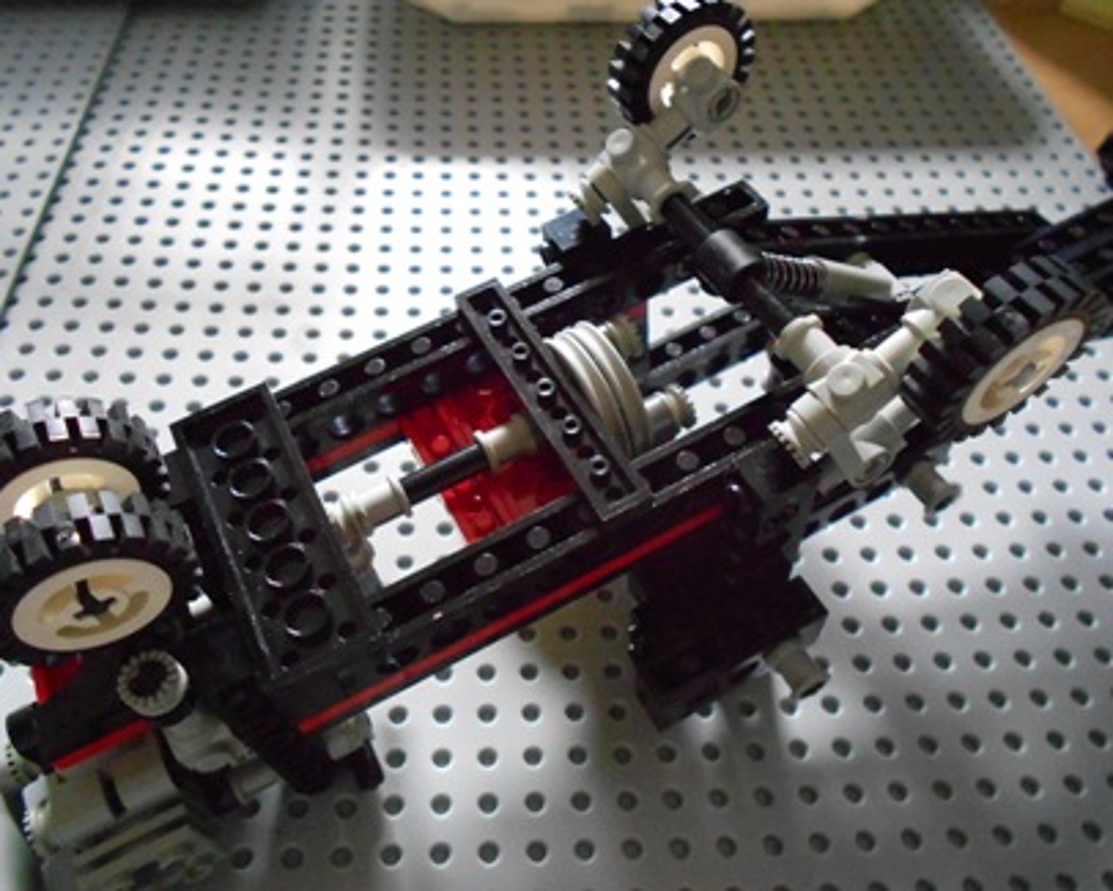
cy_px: 433
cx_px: 521
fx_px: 923
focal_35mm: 28
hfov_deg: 62.1
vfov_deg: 51.5
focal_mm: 4.6
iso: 800
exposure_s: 1/50
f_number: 3.2
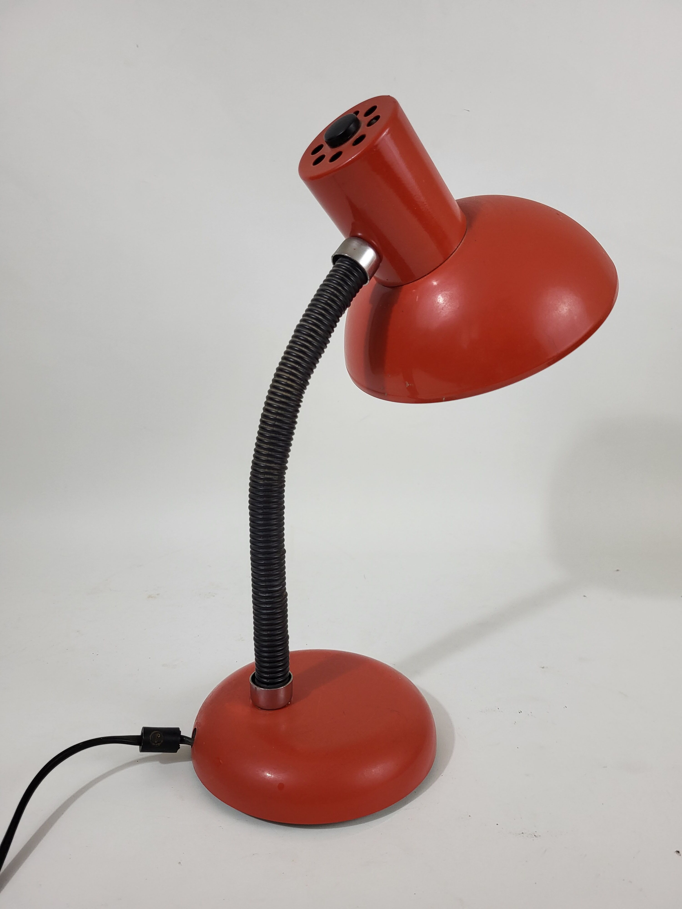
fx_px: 683
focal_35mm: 26
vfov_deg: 67.3
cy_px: 454
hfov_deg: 53.1
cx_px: 341
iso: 200
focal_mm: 5.4
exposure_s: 1/100
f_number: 1.8
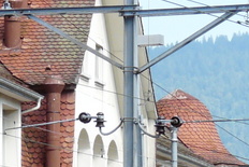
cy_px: 366
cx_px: 103
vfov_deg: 2.7
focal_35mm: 511
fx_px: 3536
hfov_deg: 4.0
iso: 100
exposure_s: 1/250
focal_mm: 18.8
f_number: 5
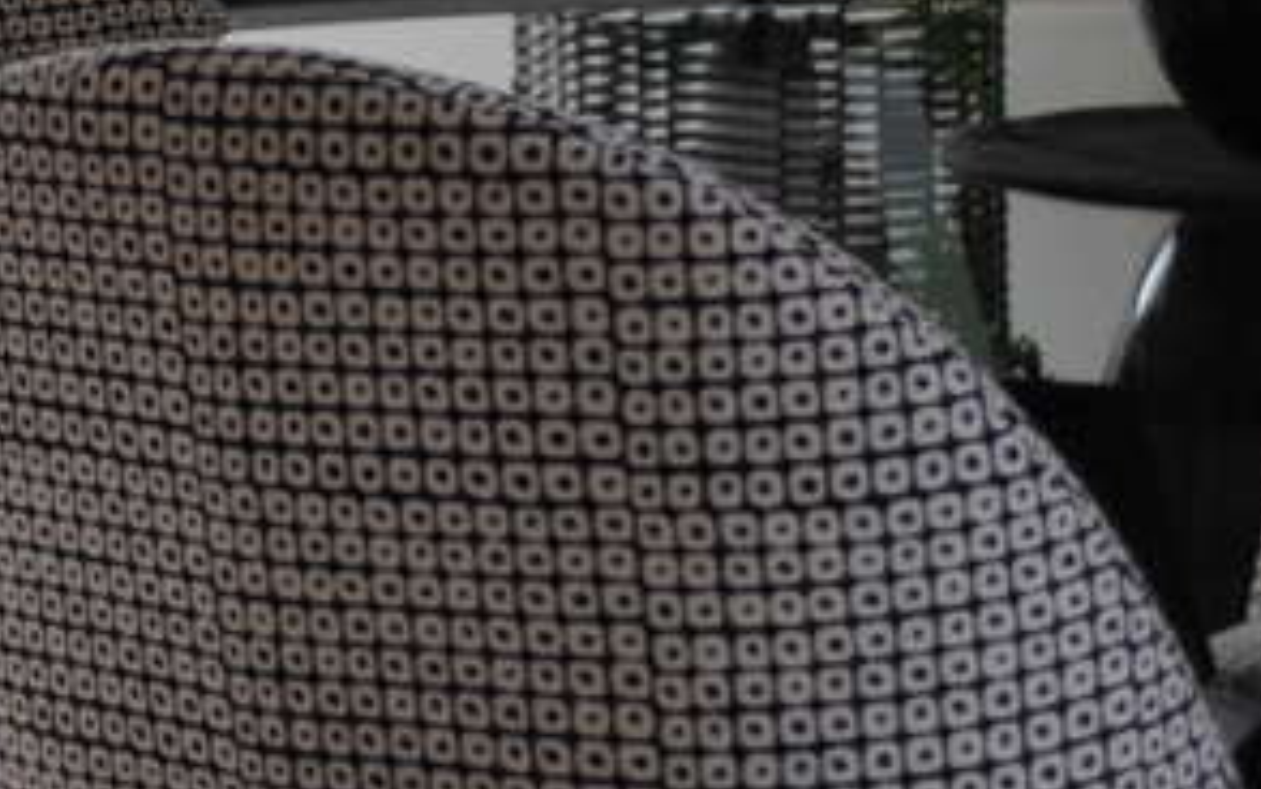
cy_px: 157
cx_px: -1038
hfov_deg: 9.9
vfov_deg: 6.6
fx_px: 6876
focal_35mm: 200
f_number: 4.8
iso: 200
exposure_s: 1/40
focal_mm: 32
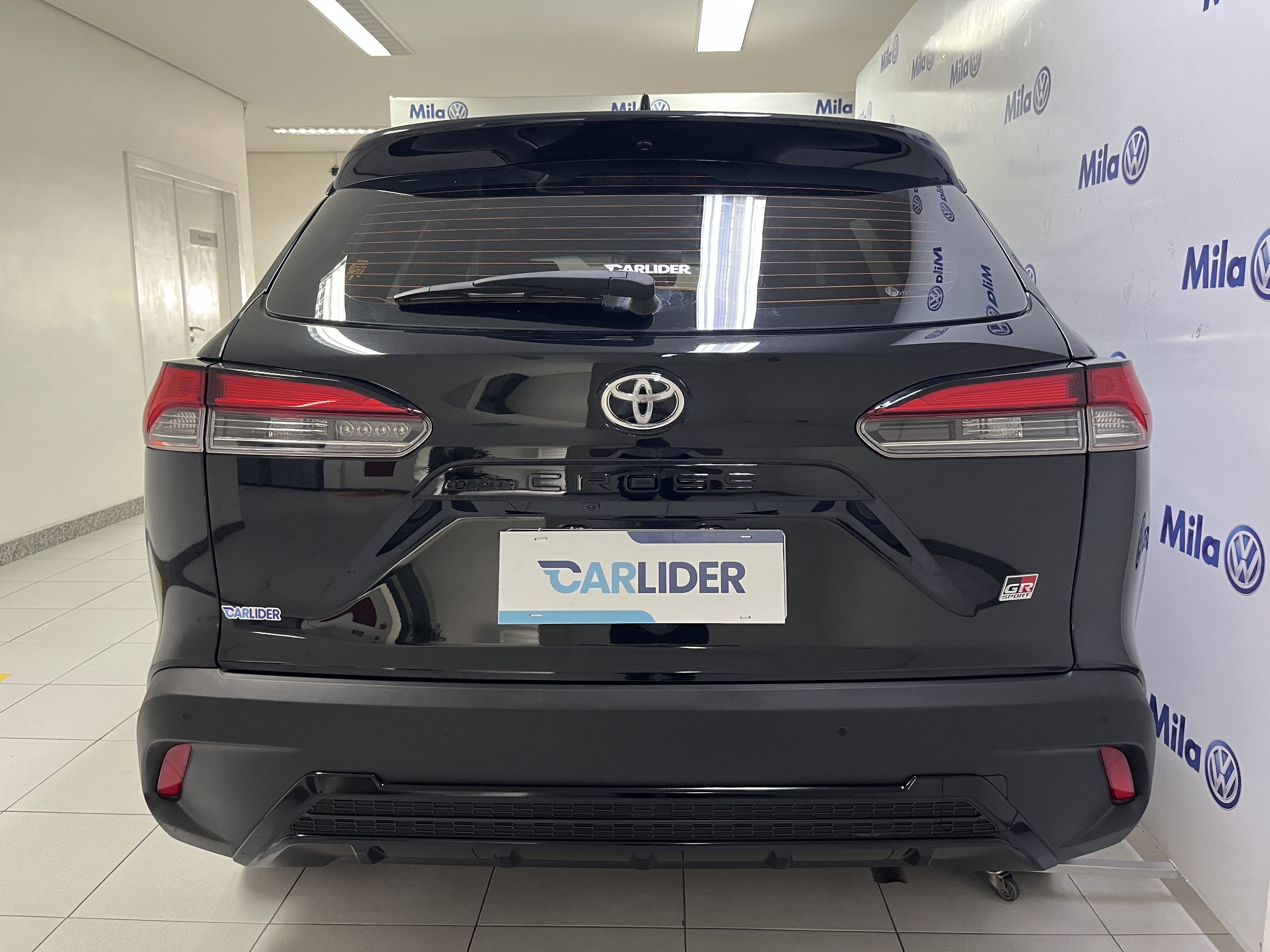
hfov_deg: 67.3
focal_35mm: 26
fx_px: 954
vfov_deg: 53.1
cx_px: 635
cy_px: 476
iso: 250
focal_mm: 5.1
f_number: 1.6
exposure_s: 1/60
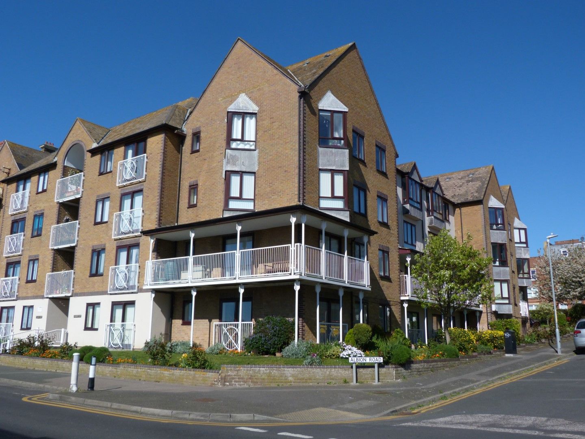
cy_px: 220
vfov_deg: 45.4
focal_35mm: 31
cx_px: 292
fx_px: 524
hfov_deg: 58.4
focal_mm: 5.6
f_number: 3
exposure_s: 1/1300
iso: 80
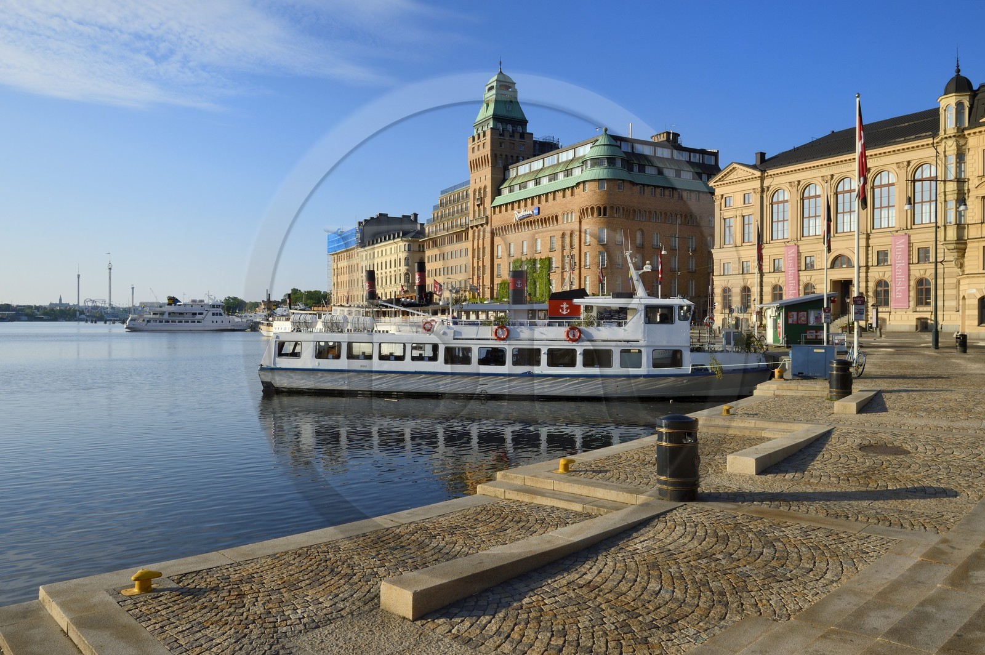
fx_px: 765
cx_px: 492
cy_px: 328
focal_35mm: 28
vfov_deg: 46.3
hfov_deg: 65.5
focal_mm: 28
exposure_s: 1/250
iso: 200
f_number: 14
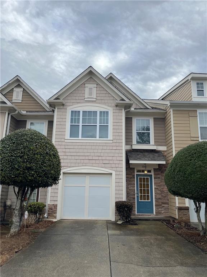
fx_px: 207
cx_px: 104
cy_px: 138
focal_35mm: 26
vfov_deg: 67.3
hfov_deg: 53.1
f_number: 1.6
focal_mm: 5.1
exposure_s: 1/2571
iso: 50
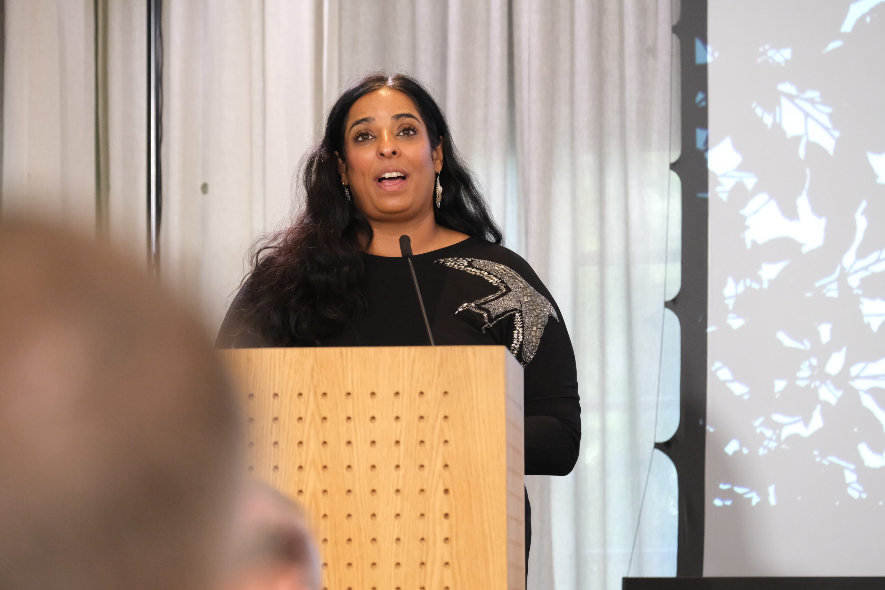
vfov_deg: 8.3
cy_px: 295
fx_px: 4081
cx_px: 442
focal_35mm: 166
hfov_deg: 12.4
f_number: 4
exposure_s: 1/250
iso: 6400
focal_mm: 110.6
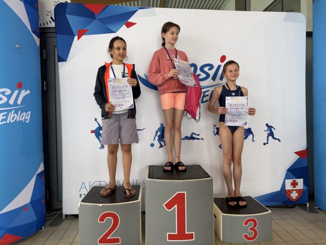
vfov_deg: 56.8
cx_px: 163
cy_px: 122
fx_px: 226
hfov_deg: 71.6
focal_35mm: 24
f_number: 1.78
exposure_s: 1/100
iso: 160
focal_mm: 6.76
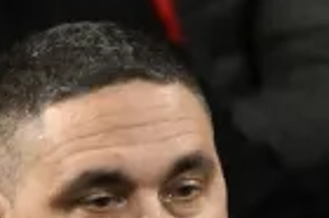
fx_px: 14897
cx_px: 813
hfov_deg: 1.3
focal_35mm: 1632
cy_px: 416
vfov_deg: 0.8
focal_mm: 300
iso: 4000
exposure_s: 1/1000
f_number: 2.8
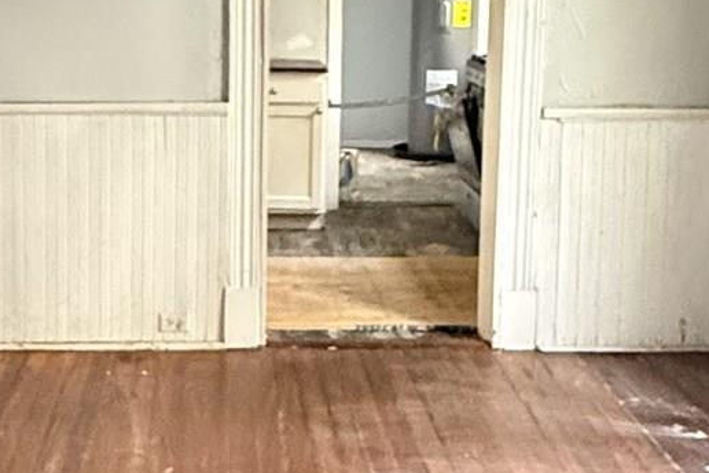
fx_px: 1280
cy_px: 161
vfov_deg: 20.9
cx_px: 229
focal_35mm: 65
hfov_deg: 30.7
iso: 640
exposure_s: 1/60
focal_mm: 2.22
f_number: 2.2
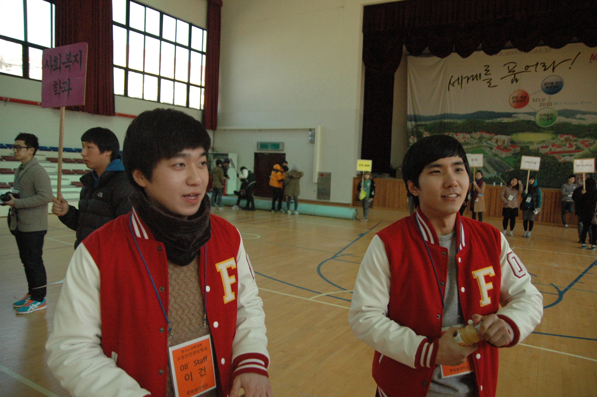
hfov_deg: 70.5
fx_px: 422
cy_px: 198
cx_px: 298
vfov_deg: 50.3
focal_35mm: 26
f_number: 2.8
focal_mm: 17
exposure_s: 1/2000
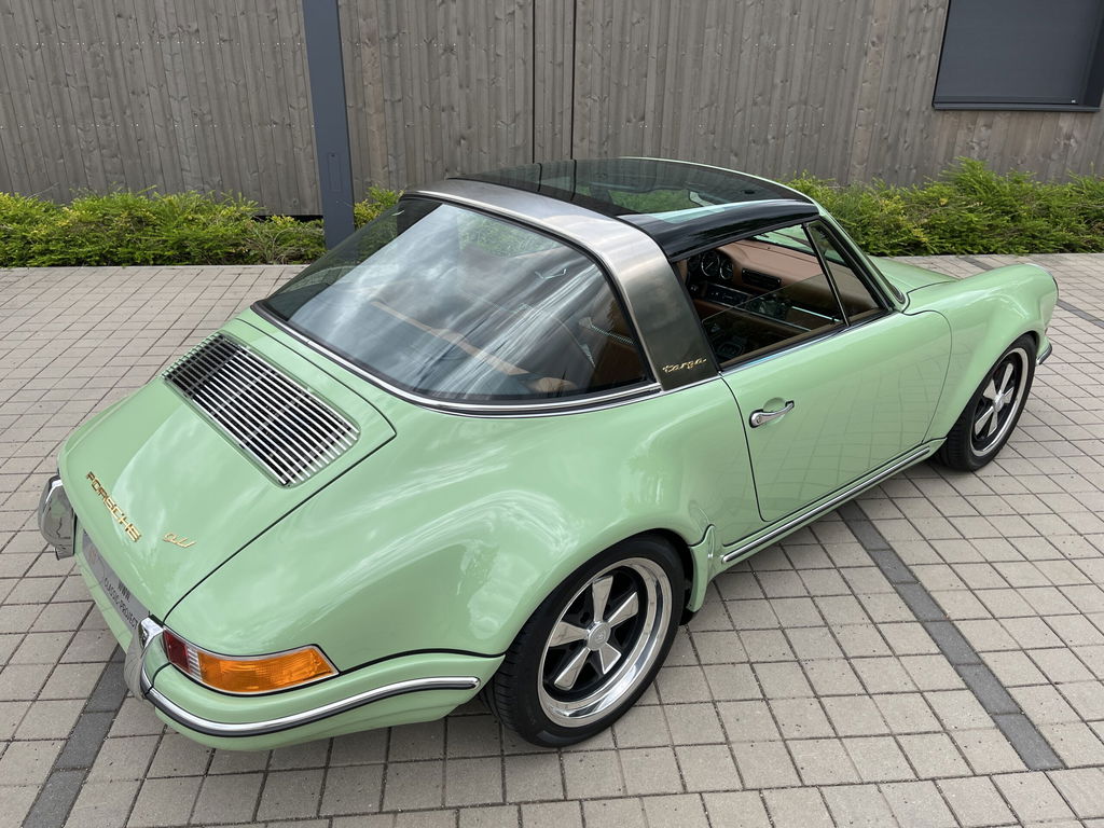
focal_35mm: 26
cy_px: 414
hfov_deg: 67.3
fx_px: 829
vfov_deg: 53.1
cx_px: 552
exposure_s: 1/1862
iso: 50
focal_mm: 5.1
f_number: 1.6
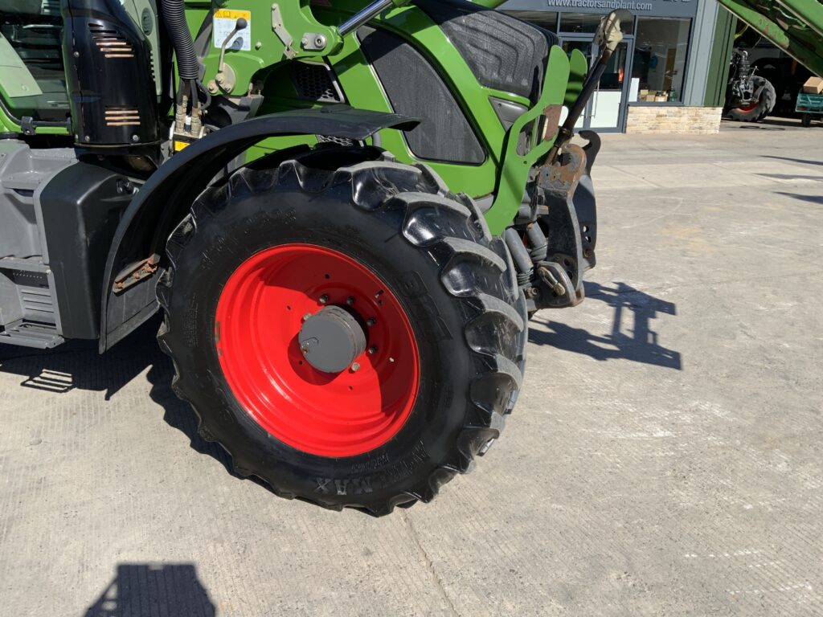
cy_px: 308
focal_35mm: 29
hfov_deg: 61.7
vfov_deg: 48.2
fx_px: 689
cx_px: 412
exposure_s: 1/1279
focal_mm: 3
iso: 16
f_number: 1.8
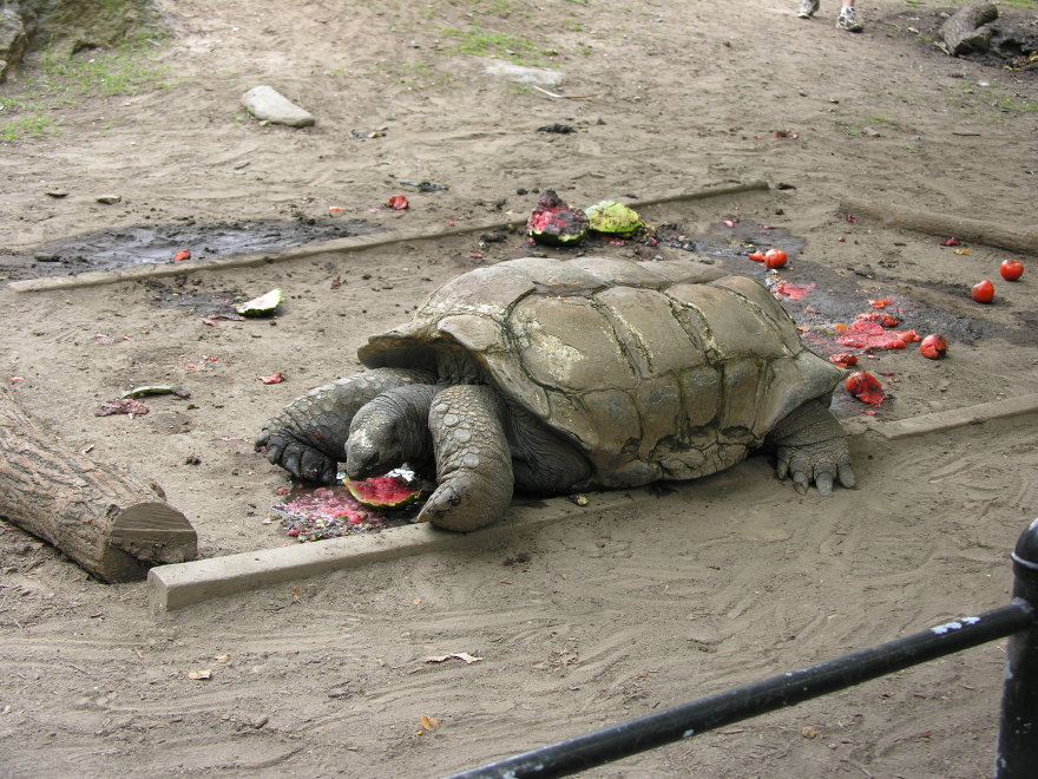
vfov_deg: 24.8
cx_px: 519
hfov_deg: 32.7
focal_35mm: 59
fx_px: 1769
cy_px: 390
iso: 50
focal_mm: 15
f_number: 3.6
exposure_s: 1/48.7
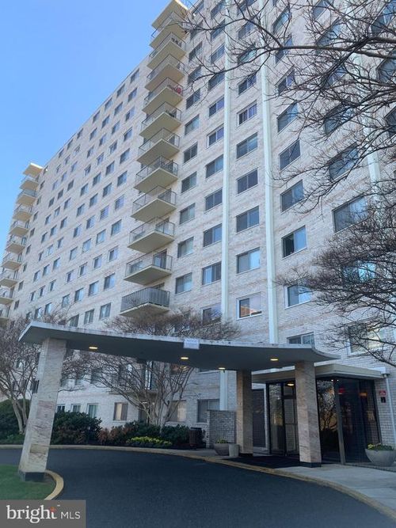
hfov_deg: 53.0
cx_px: 198
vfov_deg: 67.3
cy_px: 264
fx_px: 397
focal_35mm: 26
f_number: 1.8
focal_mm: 4.25
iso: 25
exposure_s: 1/355
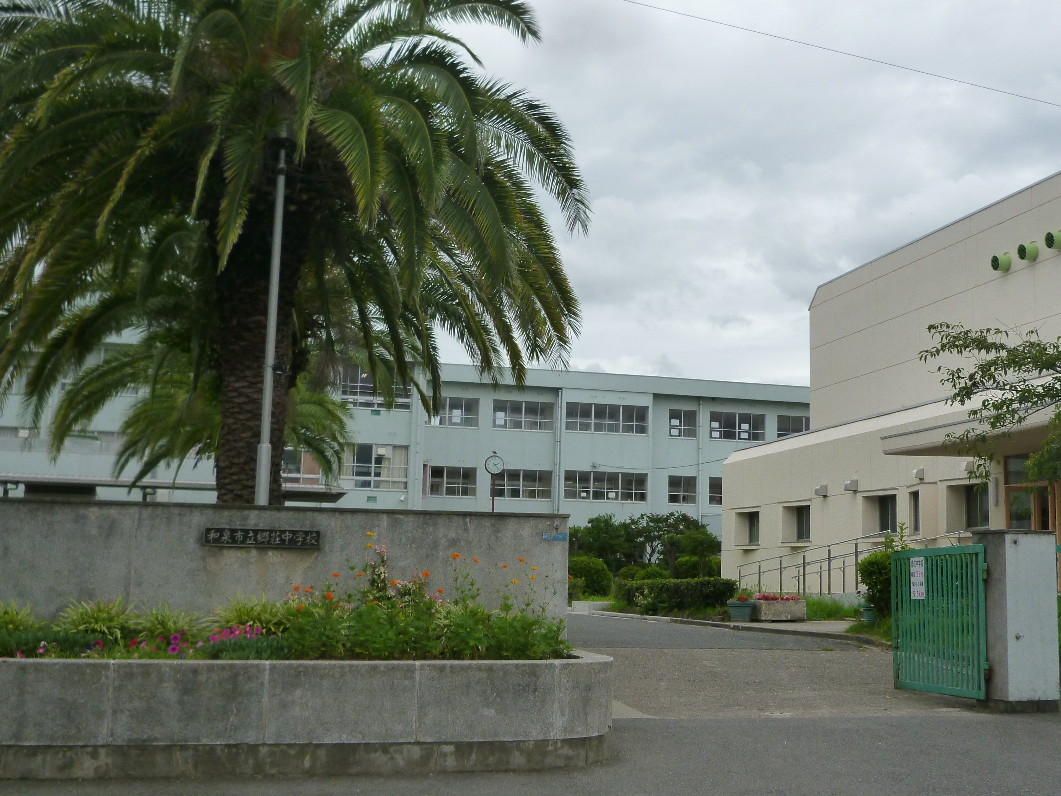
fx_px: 1349
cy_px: 357
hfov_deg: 42.7
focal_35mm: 44
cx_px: 646
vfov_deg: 32.9
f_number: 9
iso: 160
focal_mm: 6.4
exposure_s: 1/200
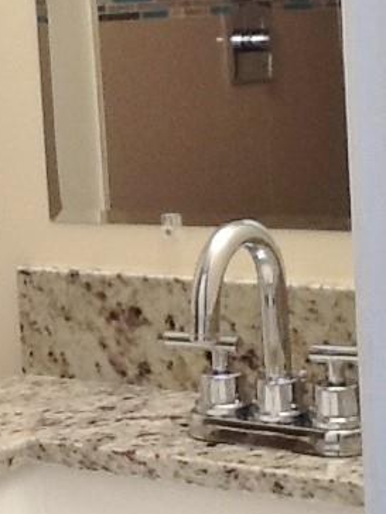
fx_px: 1725
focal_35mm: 116
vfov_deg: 16.9
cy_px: 174
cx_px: 47
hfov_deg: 12.7
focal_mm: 2.03
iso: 40
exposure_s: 1/30
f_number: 2.4
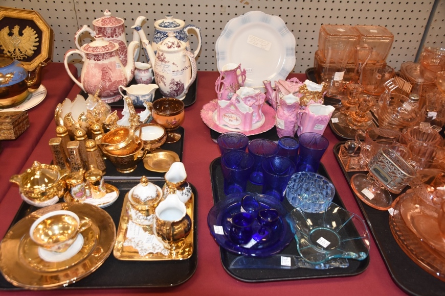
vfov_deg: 47.9
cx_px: 222
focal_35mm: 27
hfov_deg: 67.4
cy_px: 148
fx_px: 334
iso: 1400
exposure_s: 1/60
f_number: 3.5
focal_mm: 18
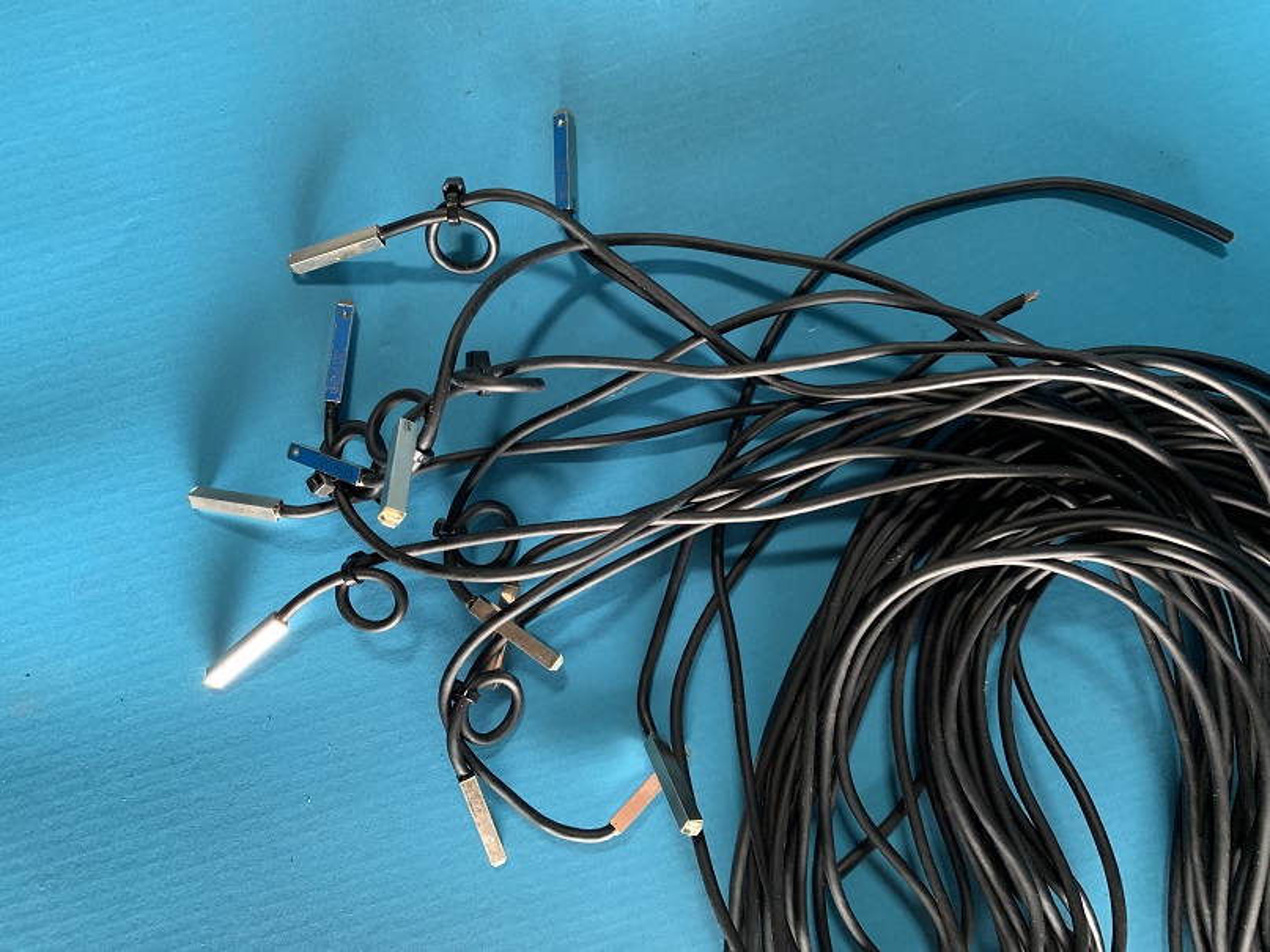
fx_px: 954
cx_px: 635
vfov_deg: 53.1
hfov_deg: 67.3
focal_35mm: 26
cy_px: 476
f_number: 1.8
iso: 400
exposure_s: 1/52
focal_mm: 4.25
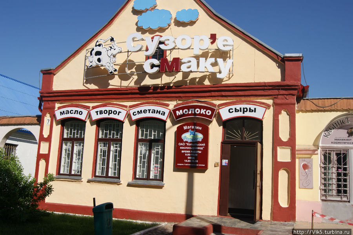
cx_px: 176
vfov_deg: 36.8
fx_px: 353
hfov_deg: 53.2
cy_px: 118
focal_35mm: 36
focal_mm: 24
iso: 100
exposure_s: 1/640
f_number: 5.6
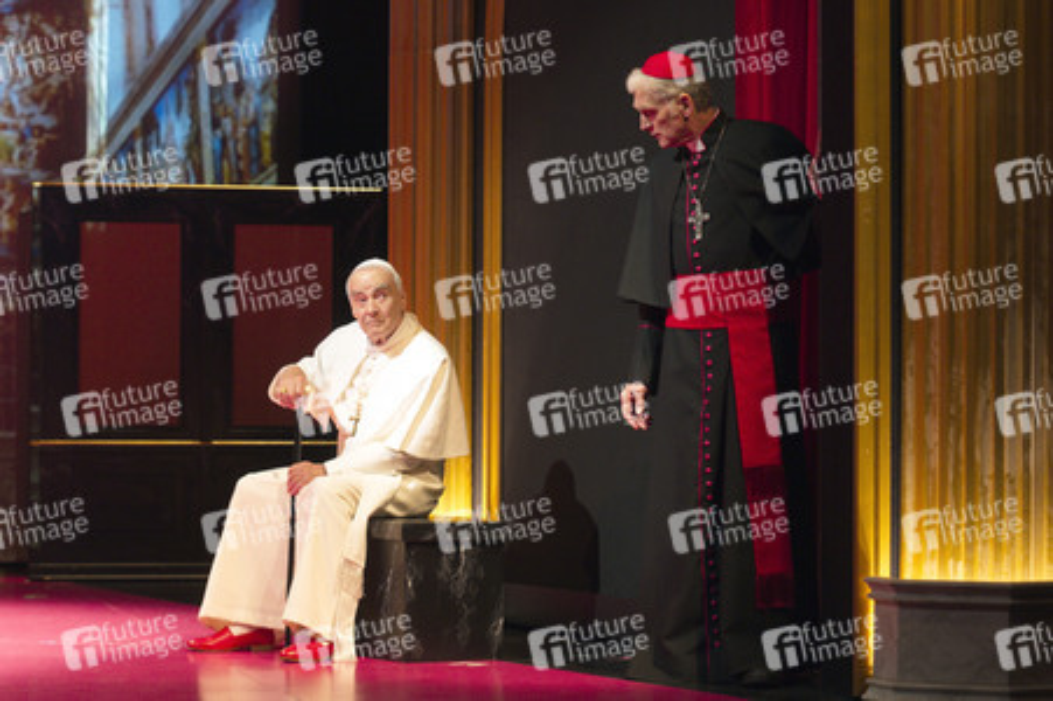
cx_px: 526
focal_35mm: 82
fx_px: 2397
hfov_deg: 24.8
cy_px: 350
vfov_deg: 16.6
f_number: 4.5
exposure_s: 1/60
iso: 1600
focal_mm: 82
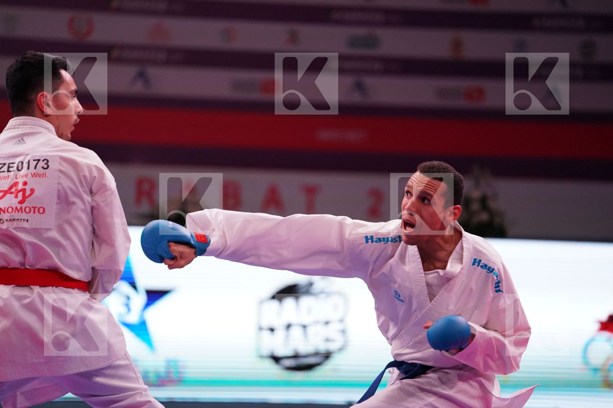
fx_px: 3405
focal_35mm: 200
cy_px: 204
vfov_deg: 6.9
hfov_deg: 10.3
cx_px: 306
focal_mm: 200
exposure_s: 1/1000
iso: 3200
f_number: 2.8
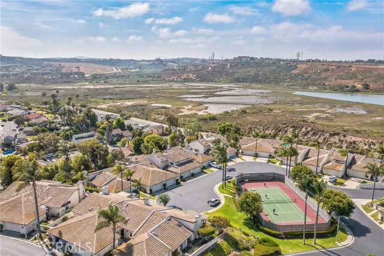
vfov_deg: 46.4
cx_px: 192
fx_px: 298
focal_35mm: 28
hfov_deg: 65.5
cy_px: 128
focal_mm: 10.26
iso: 100
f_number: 7.1
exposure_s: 1/120
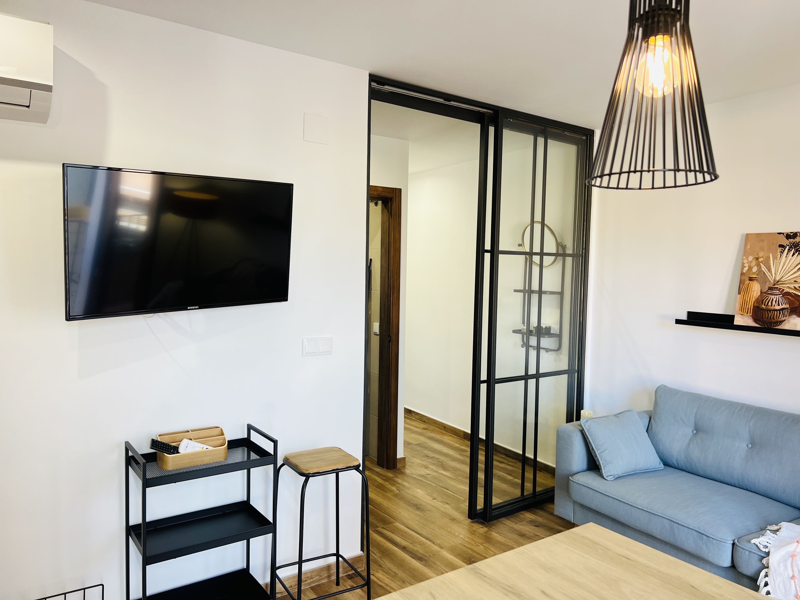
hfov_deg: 67.3
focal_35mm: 26
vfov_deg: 53.1
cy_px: 300
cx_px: 400
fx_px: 601
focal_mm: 5.7
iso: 64
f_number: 1.5
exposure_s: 1/100
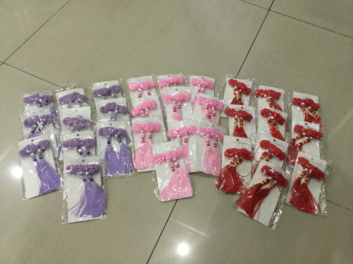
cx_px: 176
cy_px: 132
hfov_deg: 58.4
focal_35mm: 31
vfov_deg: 45.4
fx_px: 316
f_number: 2.4
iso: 200
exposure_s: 1/17
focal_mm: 3.3
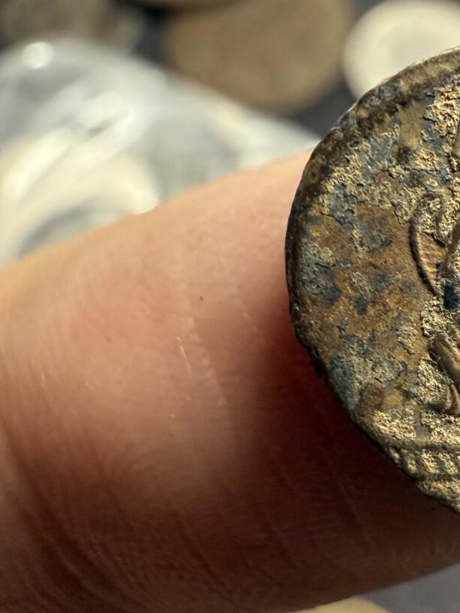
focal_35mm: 53
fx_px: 939
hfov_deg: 25.6
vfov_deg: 36.2
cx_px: 501
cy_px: 291
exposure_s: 1/142
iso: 200
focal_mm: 2.22
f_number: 2.2
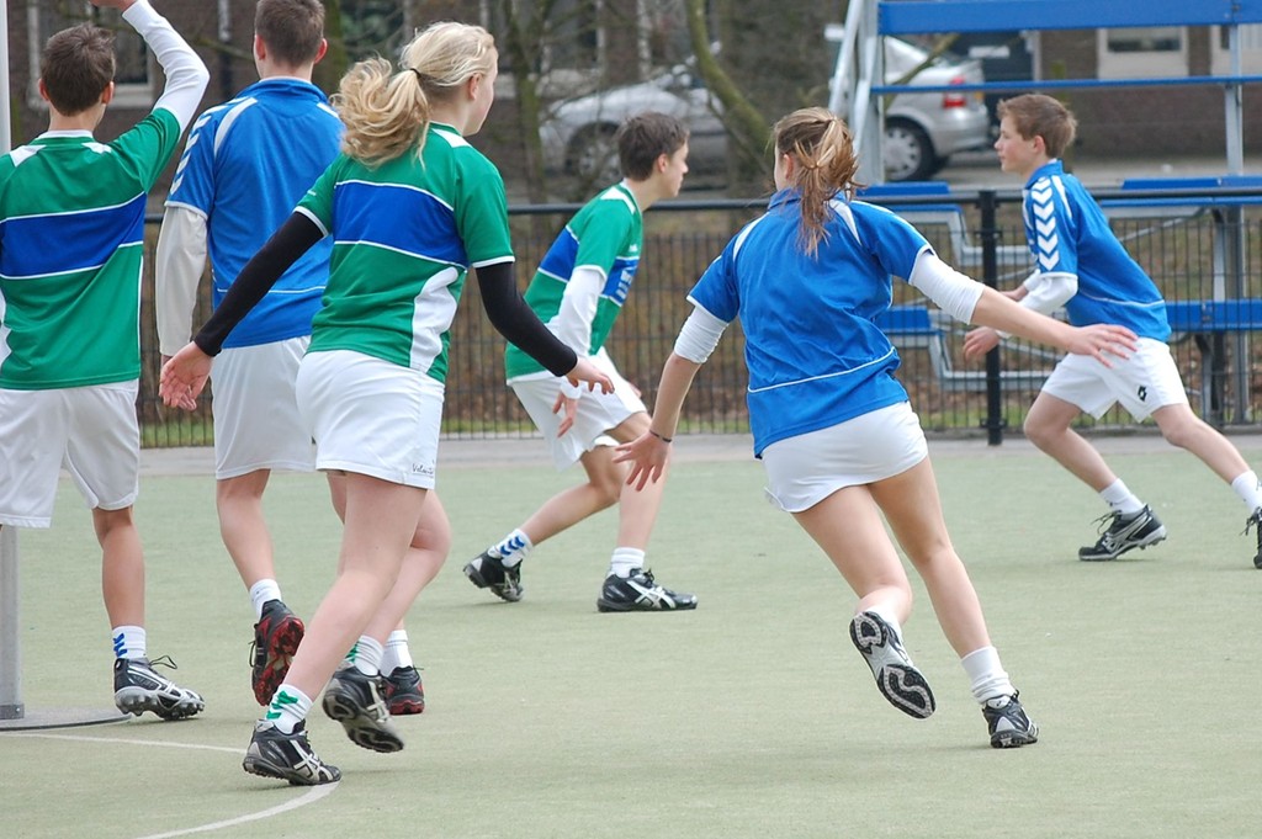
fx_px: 5359
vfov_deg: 9.0
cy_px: 420
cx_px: 631
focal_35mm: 153
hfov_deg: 13.4
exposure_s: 1/800
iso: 400
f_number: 4.8
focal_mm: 102
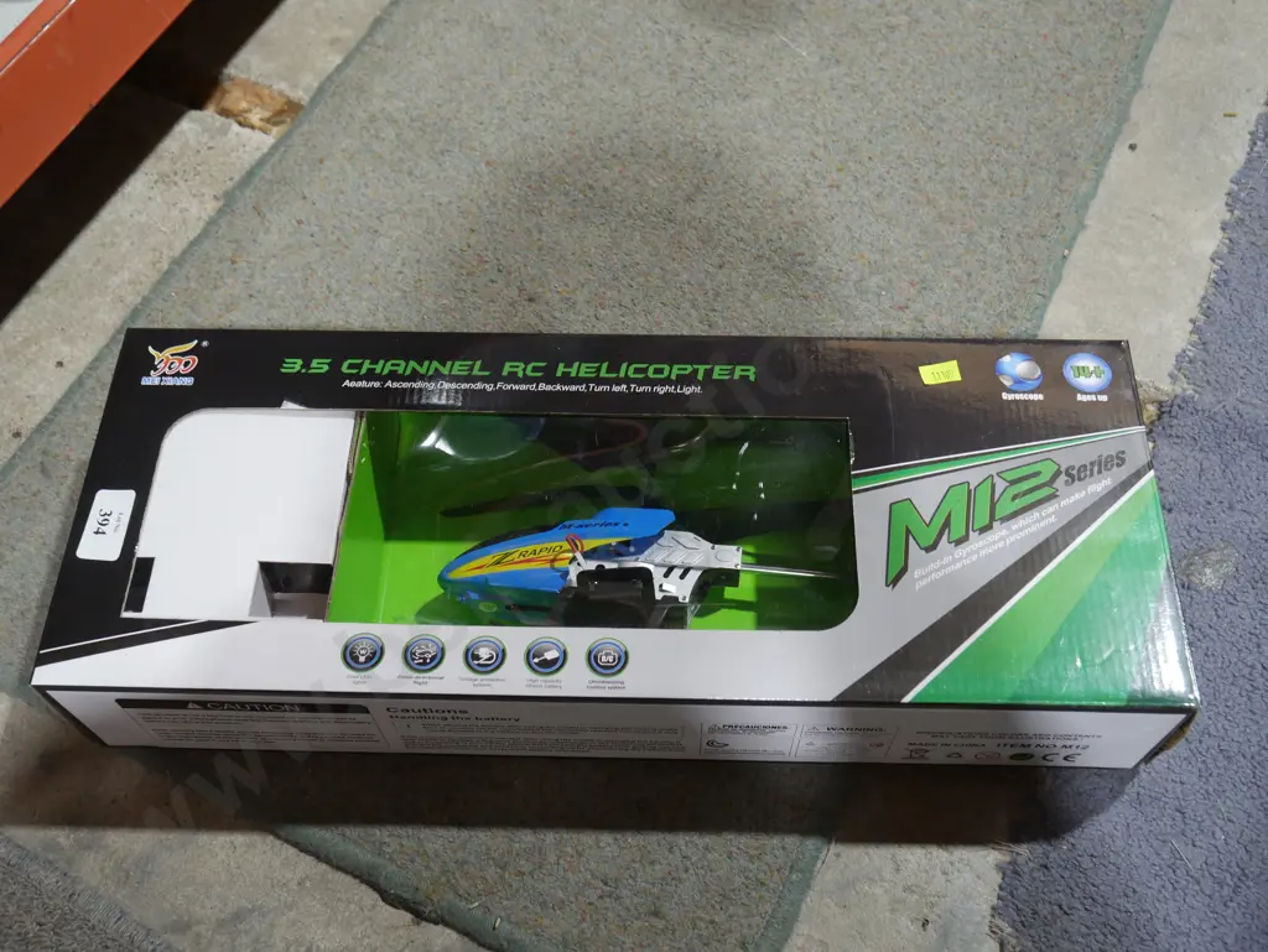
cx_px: 634
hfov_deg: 51.3
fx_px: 1319
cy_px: 476
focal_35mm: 36
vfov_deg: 39.7
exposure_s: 1/60
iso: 500
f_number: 4
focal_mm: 18
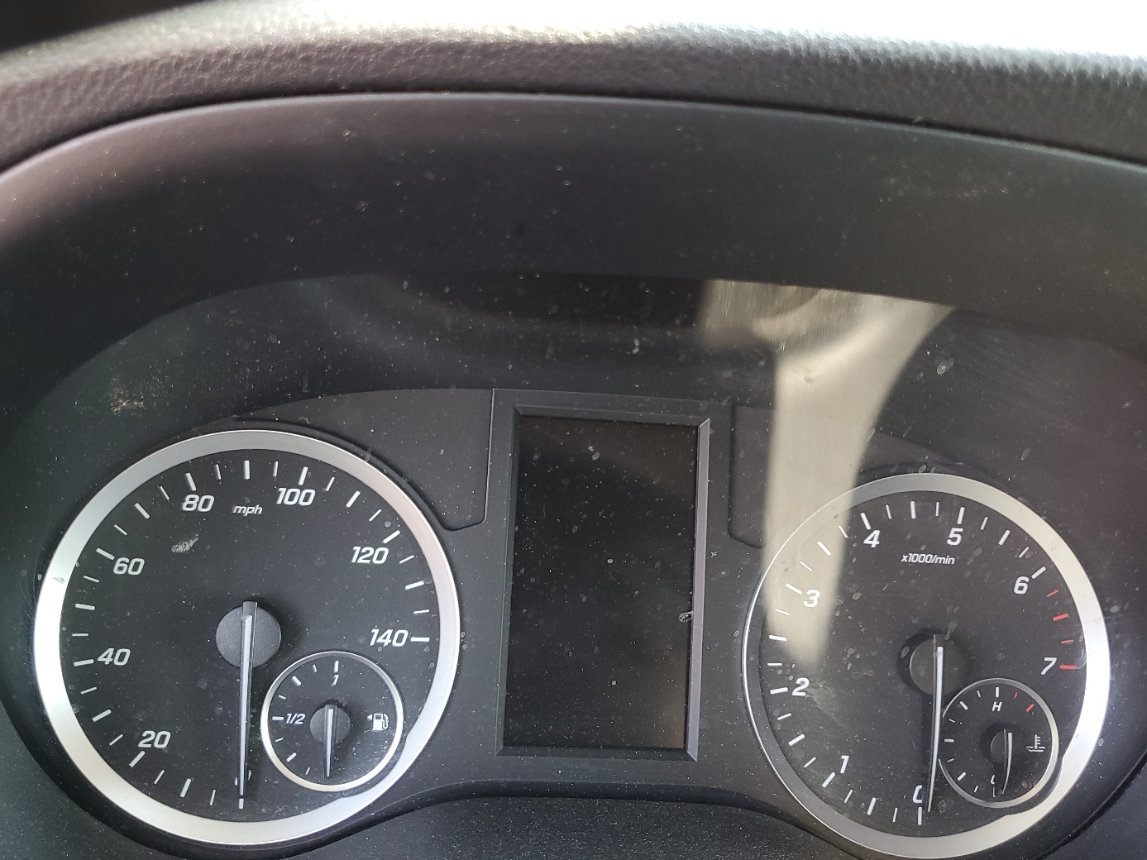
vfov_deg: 46.8
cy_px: 449
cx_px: 541
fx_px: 994
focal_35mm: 30
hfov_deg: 59.9
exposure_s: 1/60.2
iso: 67
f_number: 1.5
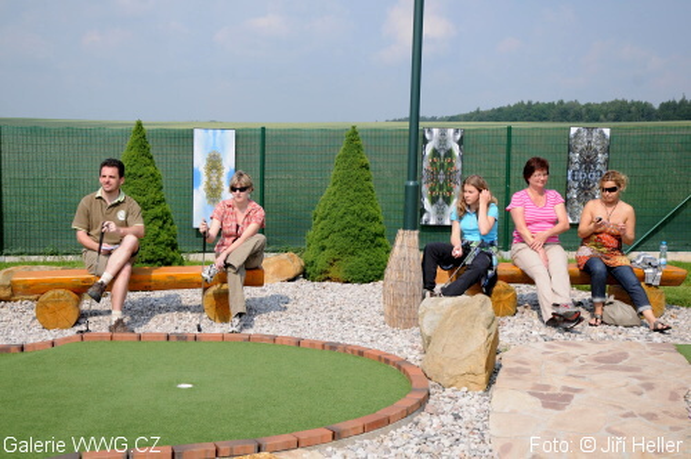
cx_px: 346
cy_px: 230
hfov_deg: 35.1
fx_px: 1093
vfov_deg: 23.7
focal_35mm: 57
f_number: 7.1
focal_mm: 38
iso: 200
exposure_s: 1/800
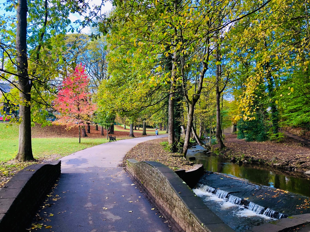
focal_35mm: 28
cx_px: 155
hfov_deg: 63.4
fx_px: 251
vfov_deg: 49.7
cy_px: 116
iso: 32
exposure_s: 1/120
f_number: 1.8
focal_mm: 3.99
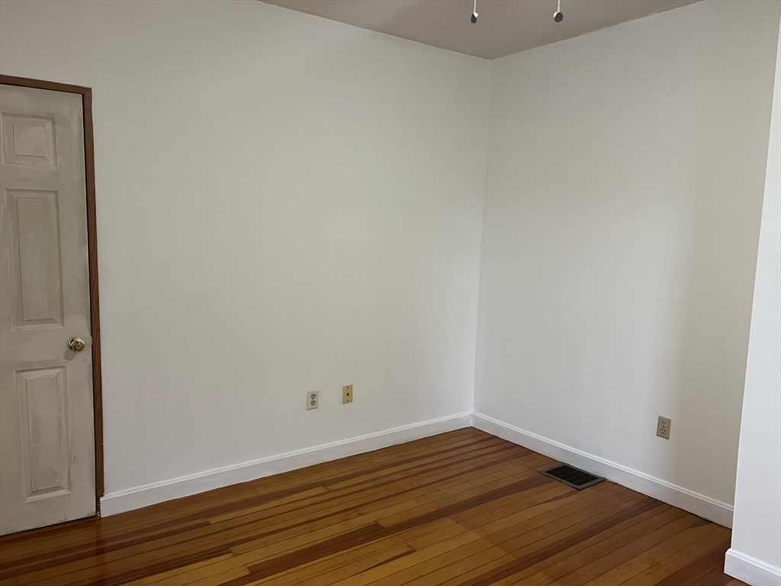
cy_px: 293
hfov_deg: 67.3
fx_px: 587
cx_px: 390
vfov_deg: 53.1
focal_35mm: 26
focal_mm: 5.7
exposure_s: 1/60
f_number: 1.5
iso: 160
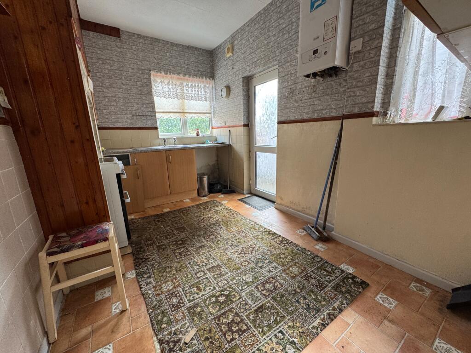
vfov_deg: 85.7
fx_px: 190
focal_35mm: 14
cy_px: 176
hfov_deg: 102.1
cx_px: 236
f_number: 2.2
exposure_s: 1/99
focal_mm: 2.22
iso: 160
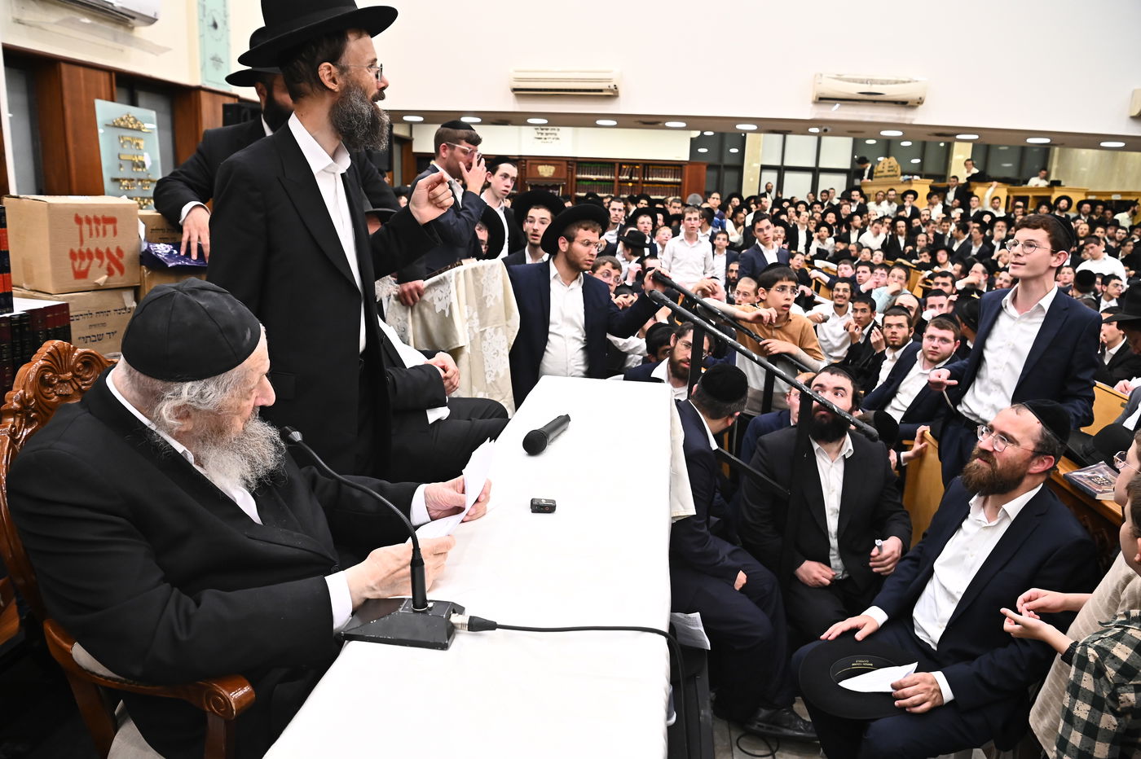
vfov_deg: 53.1
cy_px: 380
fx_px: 760
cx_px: 570
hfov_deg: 73.8
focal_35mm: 24
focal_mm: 24
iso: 3200
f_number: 5.6
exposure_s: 1/200
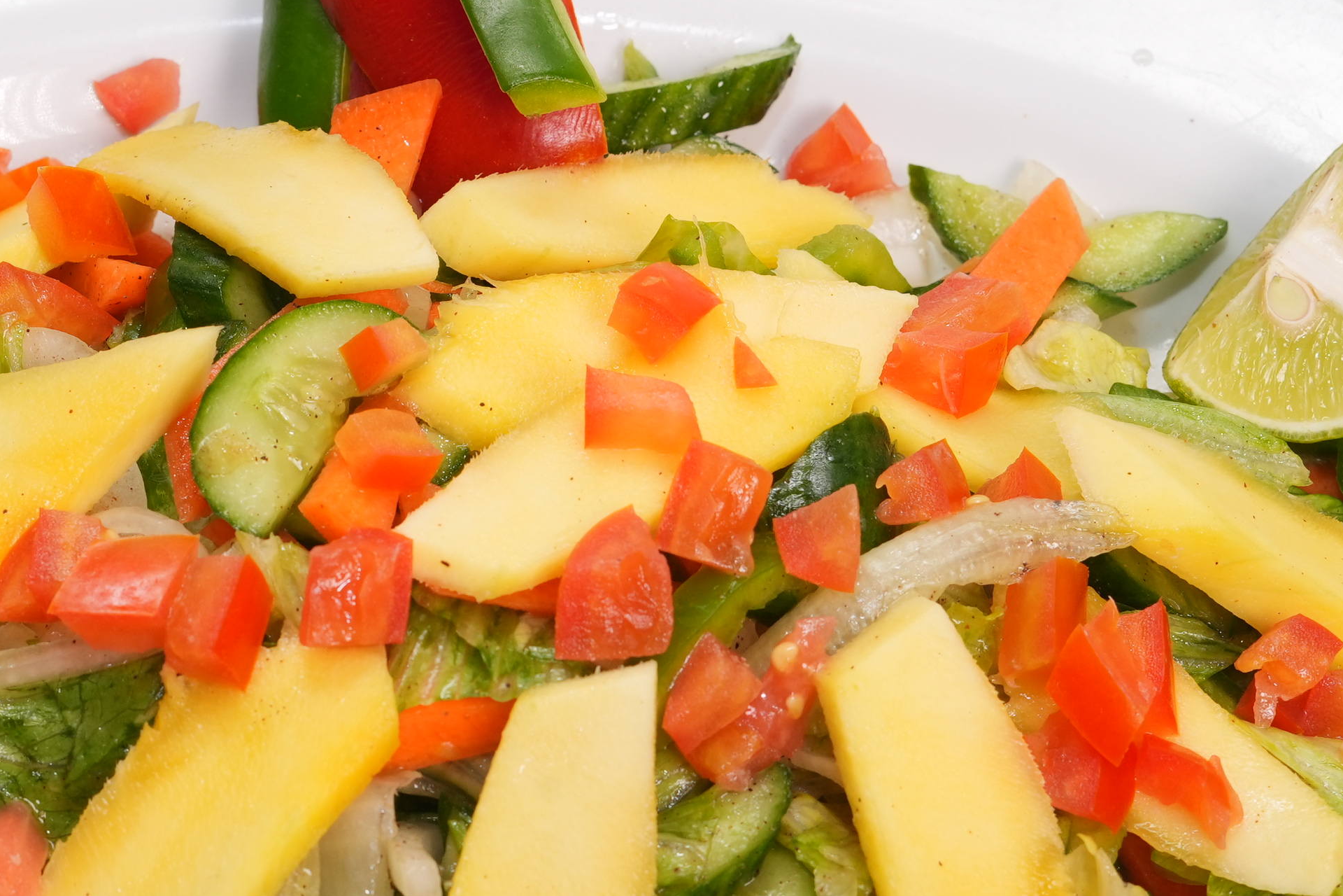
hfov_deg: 17.0
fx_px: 4476
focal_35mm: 120
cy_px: 573
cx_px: 356
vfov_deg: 11.4
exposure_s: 1/100
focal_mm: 50
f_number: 8
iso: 320
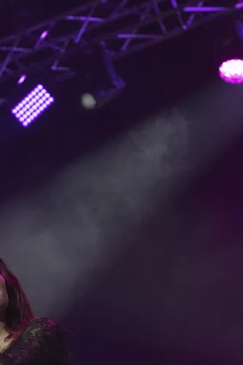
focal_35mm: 120
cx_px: -23
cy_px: 248
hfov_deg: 11.3
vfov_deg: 17.0
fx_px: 1214
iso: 1000
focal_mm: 50
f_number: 4
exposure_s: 1/1000
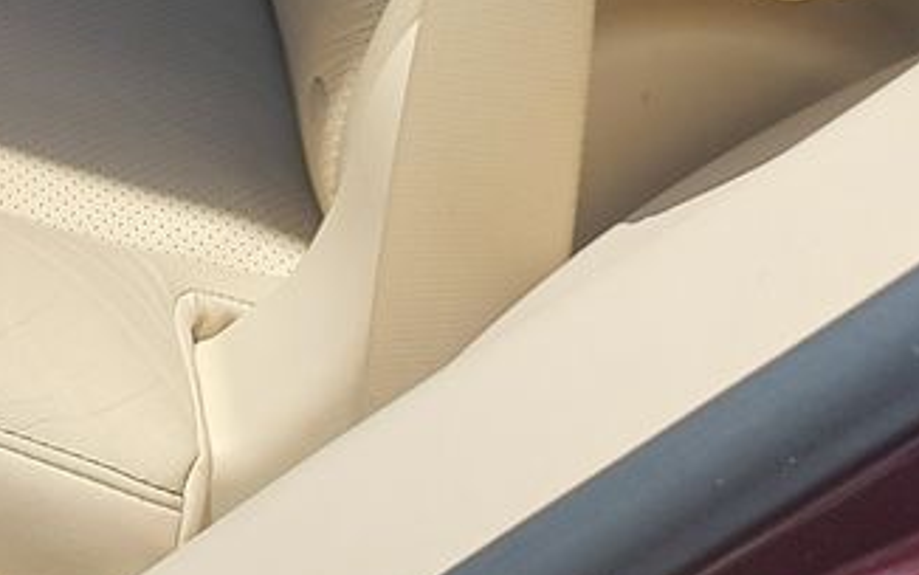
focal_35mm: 125
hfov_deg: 14.6
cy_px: -941
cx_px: -736
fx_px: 3132
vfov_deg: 9.1
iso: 50
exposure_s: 1/318
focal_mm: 6.7
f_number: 1.8
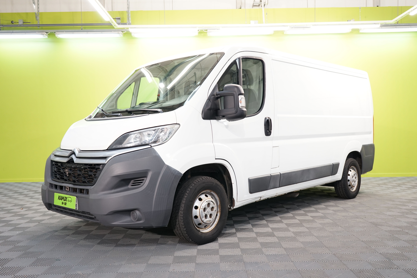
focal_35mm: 32
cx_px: 208
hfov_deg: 58.7
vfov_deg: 41.1
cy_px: 139
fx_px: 371
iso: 640
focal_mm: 32
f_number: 4
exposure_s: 1/30
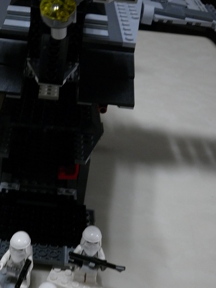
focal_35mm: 56
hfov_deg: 25.9
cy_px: 104
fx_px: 466
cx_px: 65
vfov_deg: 34.1
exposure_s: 1/30
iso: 200
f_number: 3.1
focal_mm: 6.5
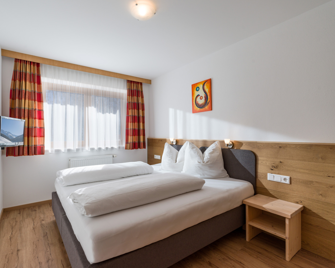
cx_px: 156
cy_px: 136
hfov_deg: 89.5
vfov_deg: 77.0
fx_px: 169
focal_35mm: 17
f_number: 8
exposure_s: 1/320
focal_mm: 21
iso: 400
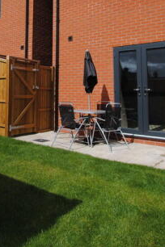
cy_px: 71
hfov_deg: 39.6
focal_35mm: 32
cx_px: 35
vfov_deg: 56.7
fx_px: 220
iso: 100
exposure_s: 1/250
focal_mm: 10
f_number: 8
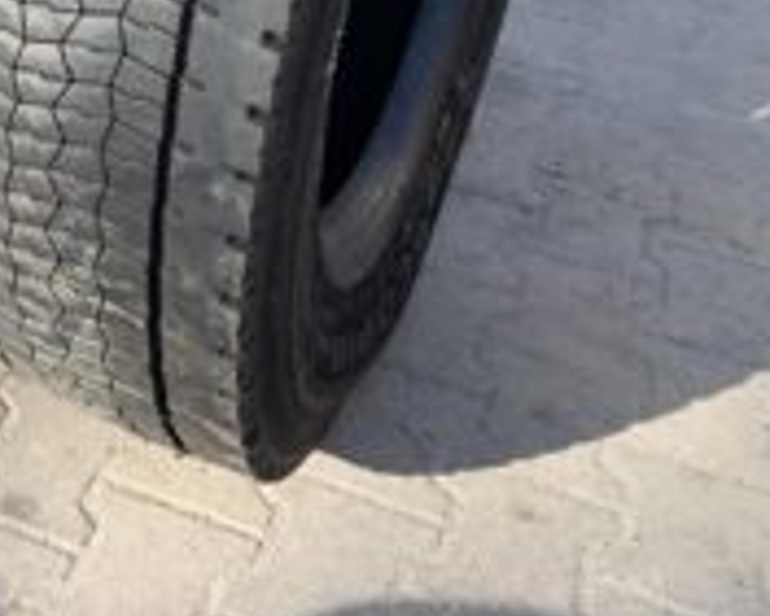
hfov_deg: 27.6
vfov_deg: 23.0
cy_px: -76
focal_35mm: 62
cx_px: -101
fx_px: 1414
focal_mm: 4.25
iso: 25
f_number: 1.8
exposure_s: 1/567
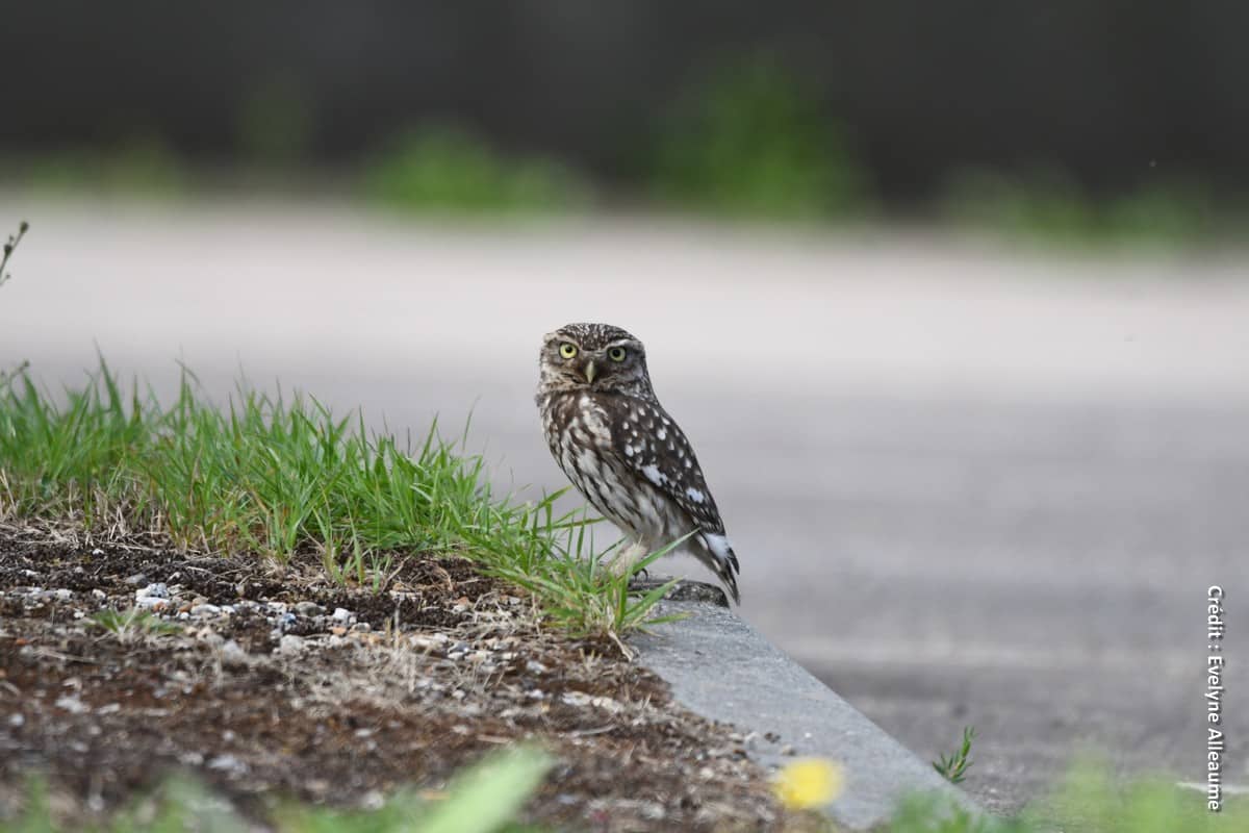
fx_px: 28621
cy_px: 416
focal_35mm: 825
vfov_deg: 1.7
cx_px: 624
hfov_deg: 2.5
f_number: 6.3
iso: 1000
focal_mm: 550
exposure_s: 1/1600
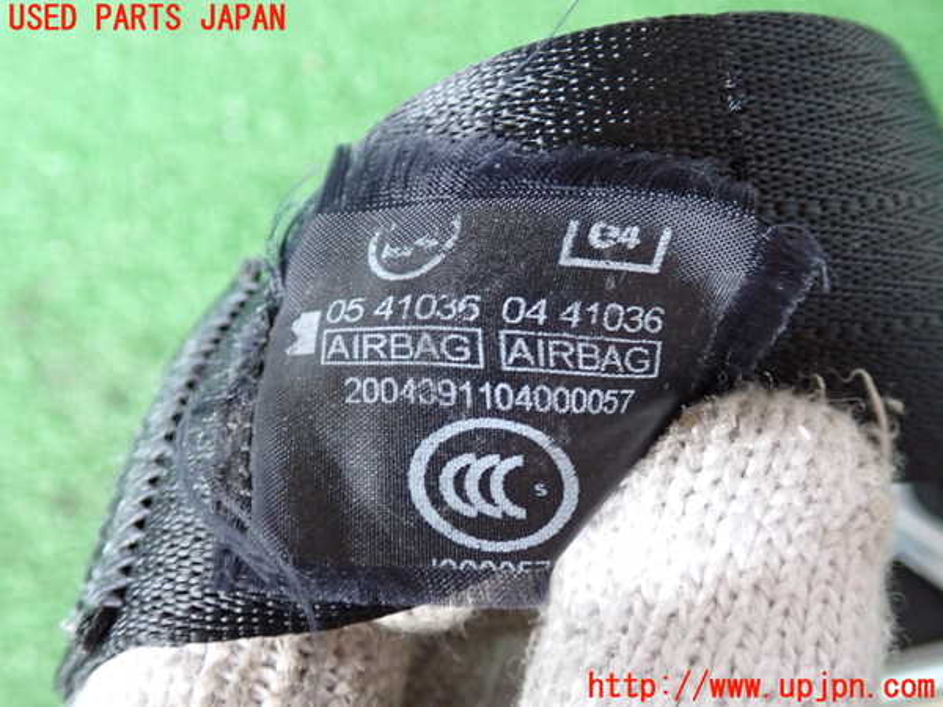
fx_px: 981
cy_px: 354
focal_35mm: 36
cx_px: 472
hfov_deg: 51.4
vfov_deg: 39.7
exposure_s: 1/40
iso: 640
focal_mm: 6.37
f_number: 2.5
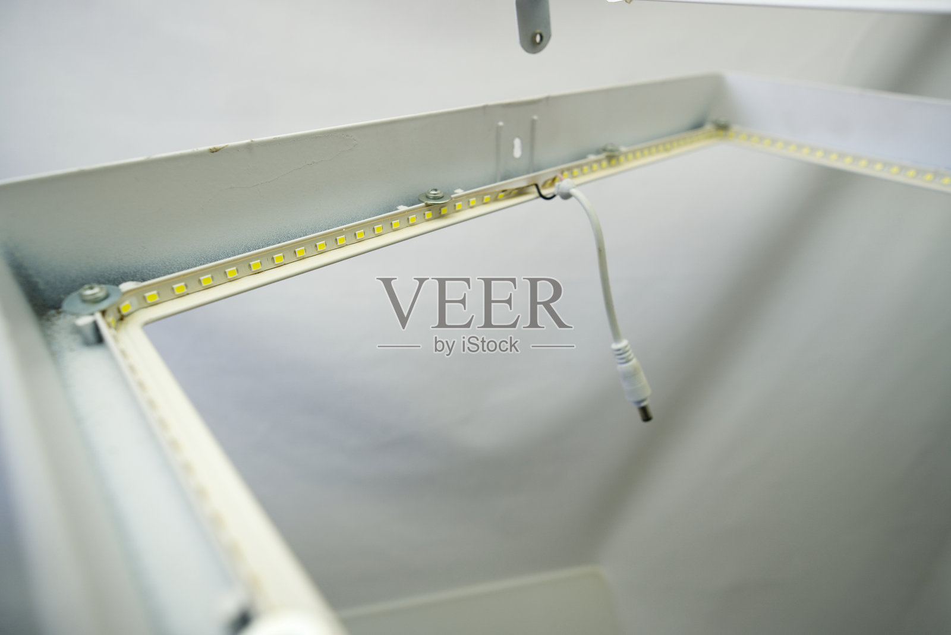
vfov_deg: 63.3
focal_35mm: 20
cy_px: 318
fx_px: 515
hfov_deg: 85.4
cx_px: 476
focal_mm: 13
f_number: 2.8
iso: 100
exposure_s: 1/80
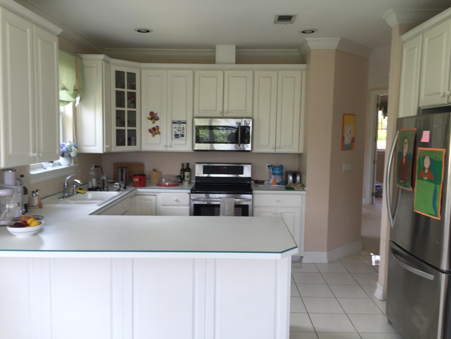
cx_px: 226
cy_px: 170
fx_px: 378
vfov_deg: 48.2
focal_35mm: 29
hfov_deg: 61.7
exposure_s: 1/60
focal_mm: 4.15
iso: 32
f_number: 2.2
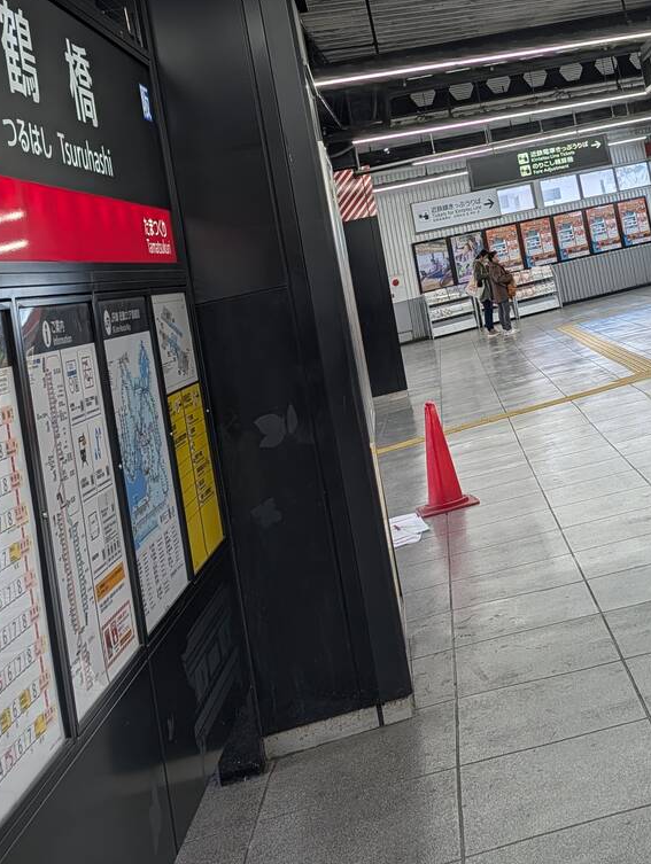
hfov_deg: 27.1
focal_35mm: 51
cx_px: 639
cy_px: 47
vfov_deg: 34.8
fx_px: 1276
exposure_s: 1/602
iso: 22
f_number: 1.68
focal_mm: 6.9
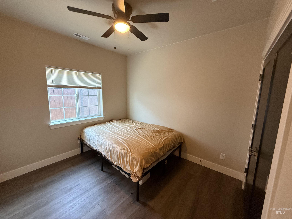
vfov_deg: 85.7
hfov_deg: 102.1
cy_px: 110
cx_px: 146
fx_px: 118
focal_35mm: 14
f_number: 2.2
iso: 400
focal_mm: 2.22
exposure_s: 1/60
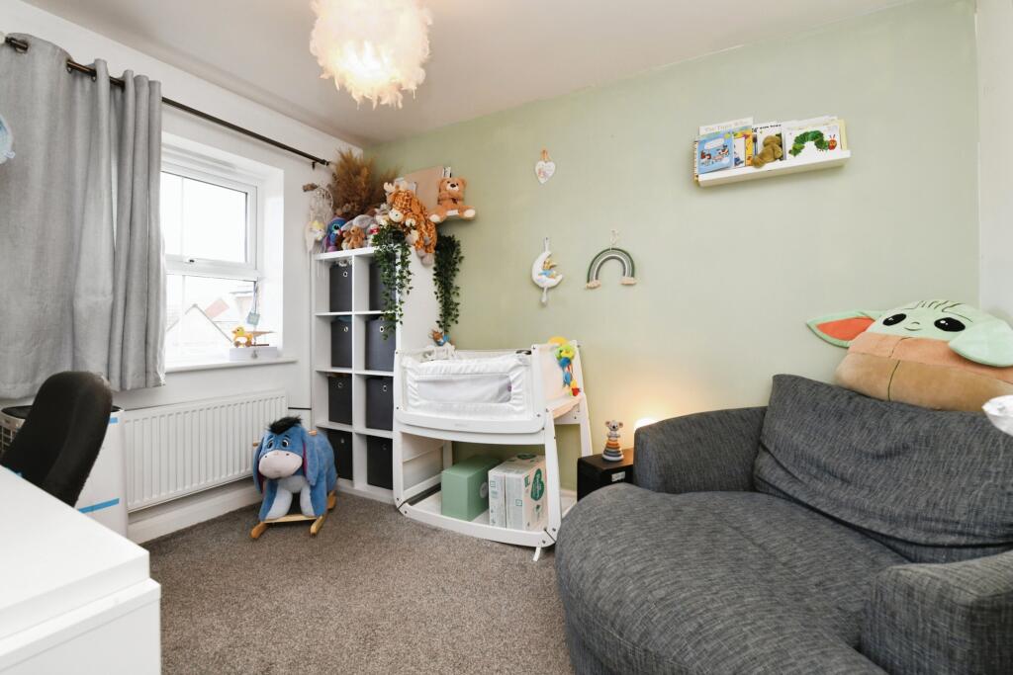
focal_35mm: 15
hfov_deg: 100.4
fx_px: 422
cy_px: 338
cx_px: 506
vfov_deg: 77.3
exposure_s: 1/60
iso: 800
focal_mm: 15
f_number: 8
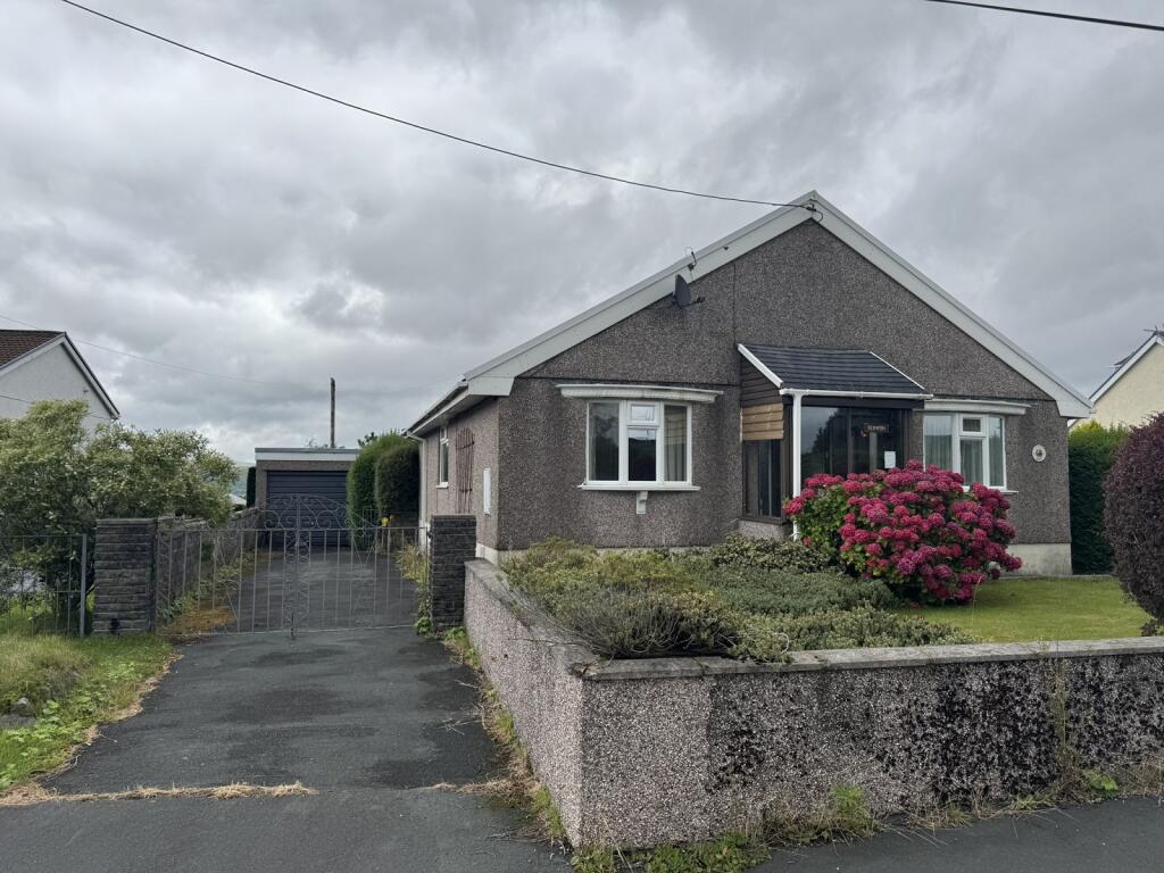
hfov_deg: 71.6
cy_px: 436
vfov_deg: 56.8
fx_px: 807
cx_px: 582
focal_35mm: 24
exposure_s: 1/3413
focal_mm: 6.76
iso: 80
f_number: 1.78
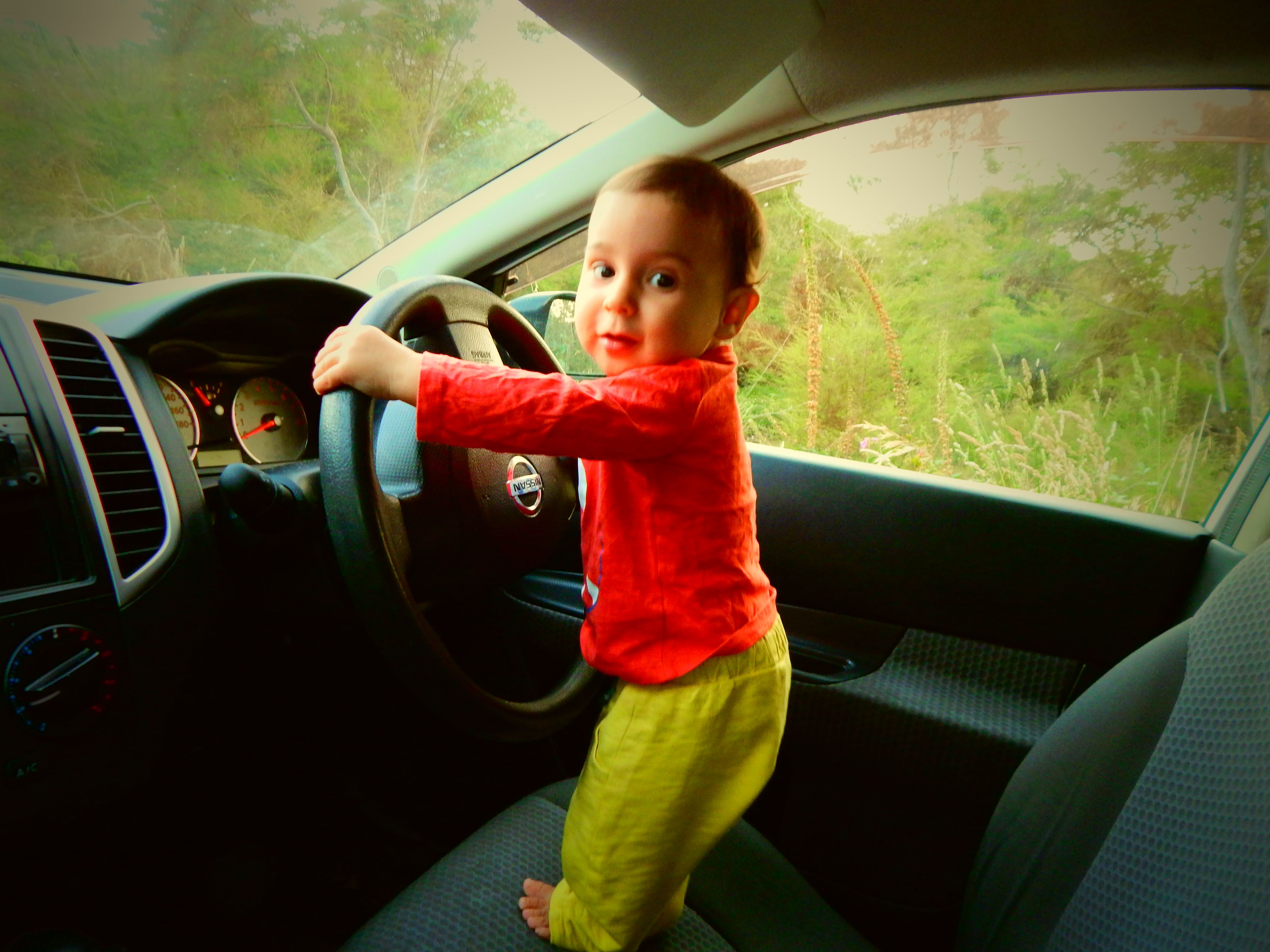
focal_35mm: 22
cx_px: 635
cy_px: 476
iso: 400
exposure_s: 1/25
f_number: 3
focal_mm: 4
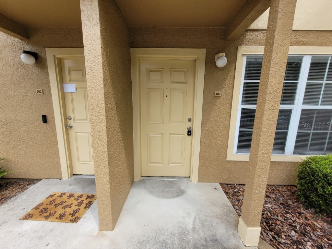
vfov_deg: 89.9
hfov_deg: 106.2
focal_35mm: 13
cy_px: 124
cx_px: 166
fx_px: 125
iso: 40
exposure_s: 1/621
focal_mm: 1.74
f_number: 2.2
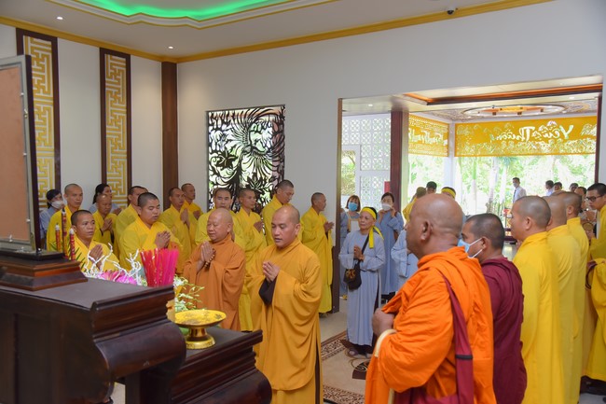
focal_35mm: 32
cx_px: 303
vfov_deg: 41.1
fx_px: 538
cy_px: 202
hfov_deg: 58.7
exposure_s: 1/125
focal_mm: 32
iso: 640
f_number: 5
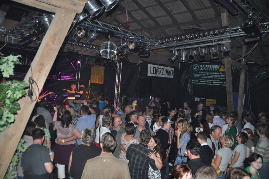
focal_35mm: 27
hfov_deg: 67.5
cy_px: 90
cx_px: 134
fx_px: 201
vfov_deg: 47.8
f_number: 3.5
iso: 800
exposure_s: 1/60
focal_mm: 18
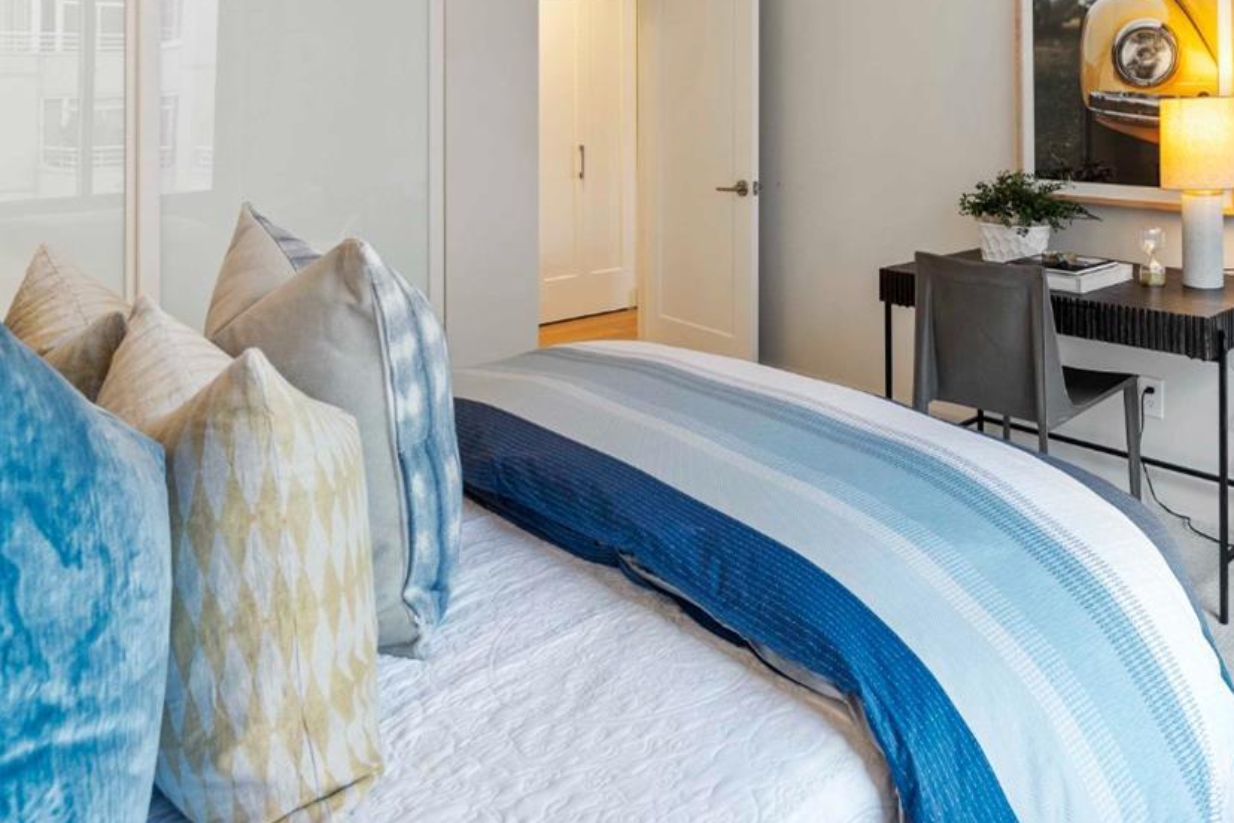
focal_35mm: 29
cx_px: 832
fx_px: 994
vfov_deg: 41.6
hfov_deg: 62.0
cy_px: 92
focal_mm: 16
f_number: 8
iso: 100
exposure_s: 1/2.5
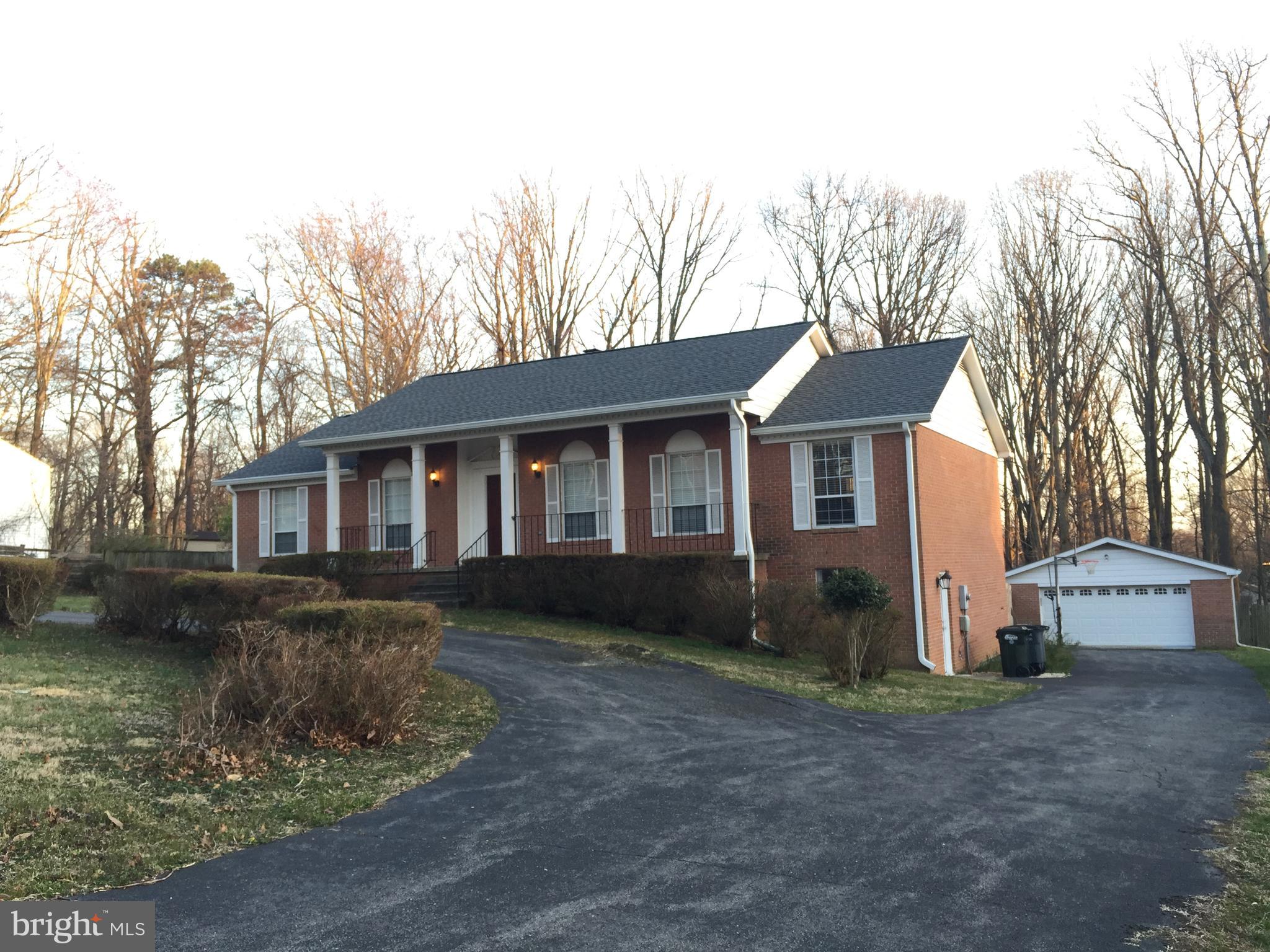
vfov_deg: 48.2
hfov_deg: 61.7
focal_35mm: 29
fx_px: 1064
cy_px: 476
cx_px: 635
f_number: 2.2
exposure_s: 1/60
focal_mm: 4.15
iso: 32
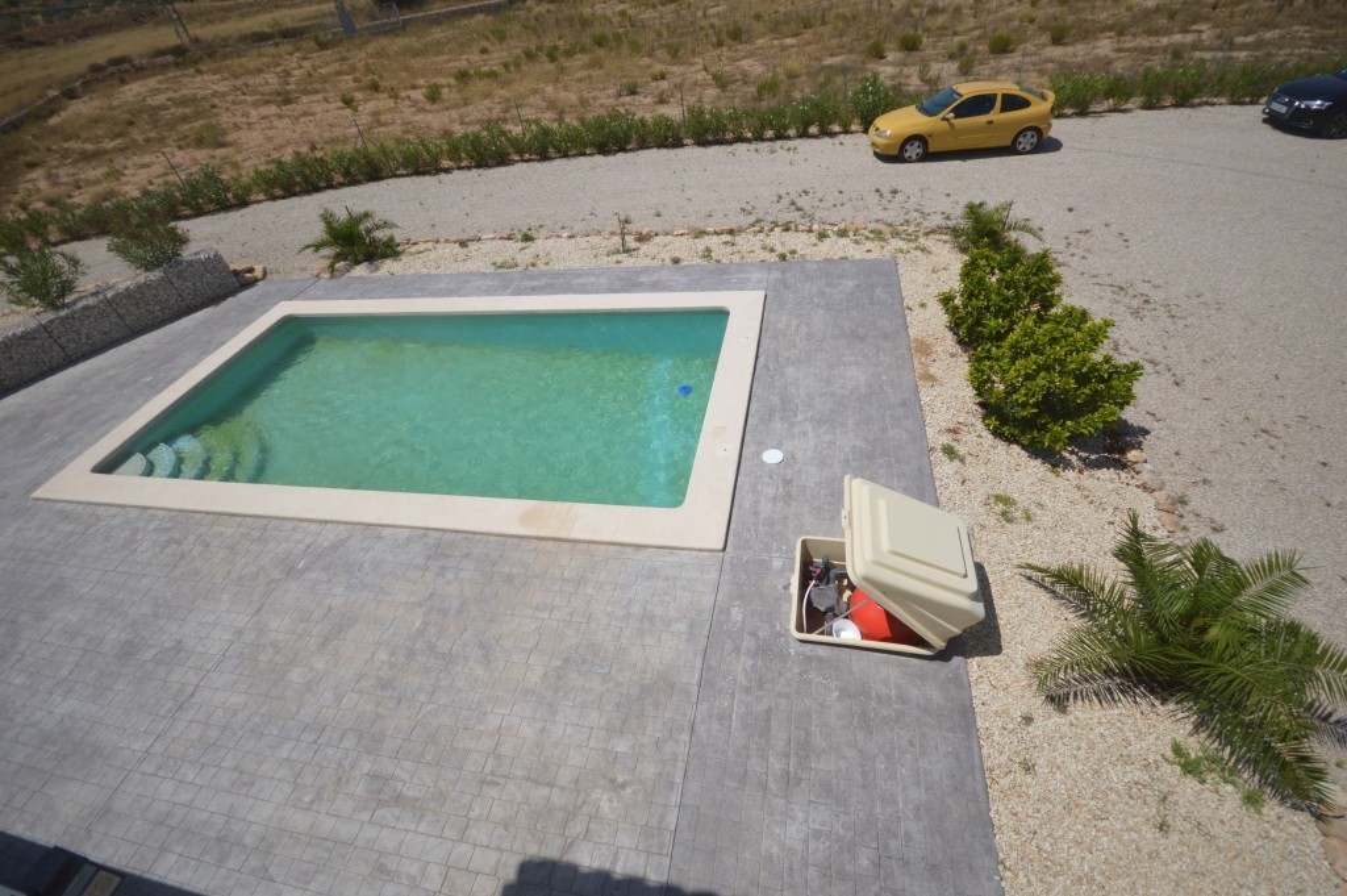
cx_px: 674
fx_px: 561
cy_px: 448
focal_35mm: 15
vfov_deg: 77.2
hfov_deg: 100.4
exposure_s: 1/1600
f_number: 4
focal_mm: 10
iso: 100
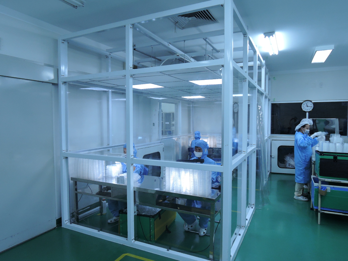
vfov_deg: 56.8
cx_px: 174
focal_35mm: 24
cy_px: 130
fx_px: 241
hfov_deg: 71.6
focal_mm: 5.1
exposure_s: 1/25
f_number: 5
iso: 400
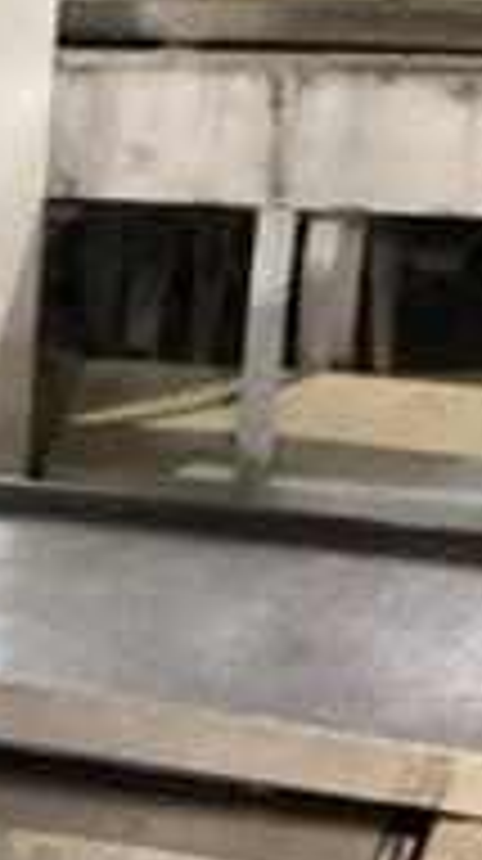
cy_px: 689
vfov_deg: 19.6
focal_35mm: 108
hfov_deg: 9.4
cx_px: -847
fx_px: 2462
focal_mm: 3.3
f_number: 2.4
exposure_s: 1/24
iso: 800
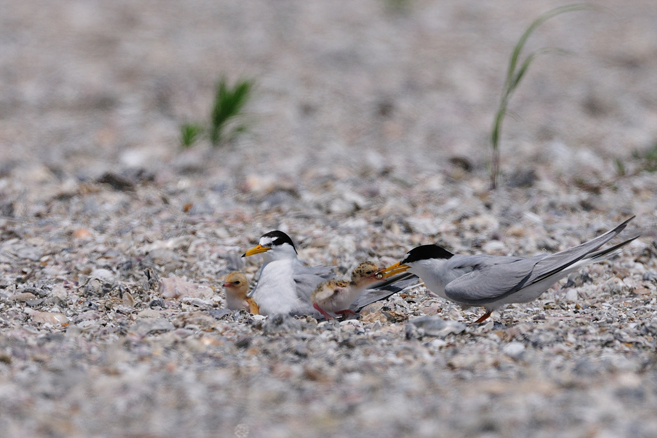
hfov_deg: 2.3
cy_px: 219
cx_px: 328
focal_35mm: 900
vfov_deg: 1.5
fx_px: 16426
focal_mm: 600
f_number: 8
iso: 400
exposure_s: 1/3200
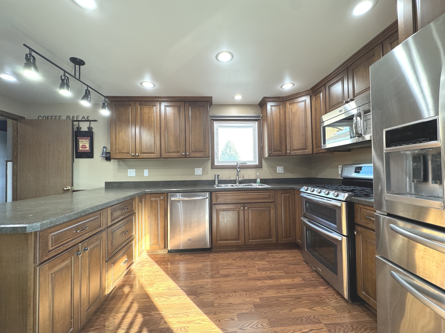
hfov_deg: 102.1
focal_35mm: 14
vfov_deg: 85.7
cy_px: 166
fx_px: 180
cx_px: 222
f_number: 2.2
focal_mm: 2.22
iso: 160
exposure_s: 1/60
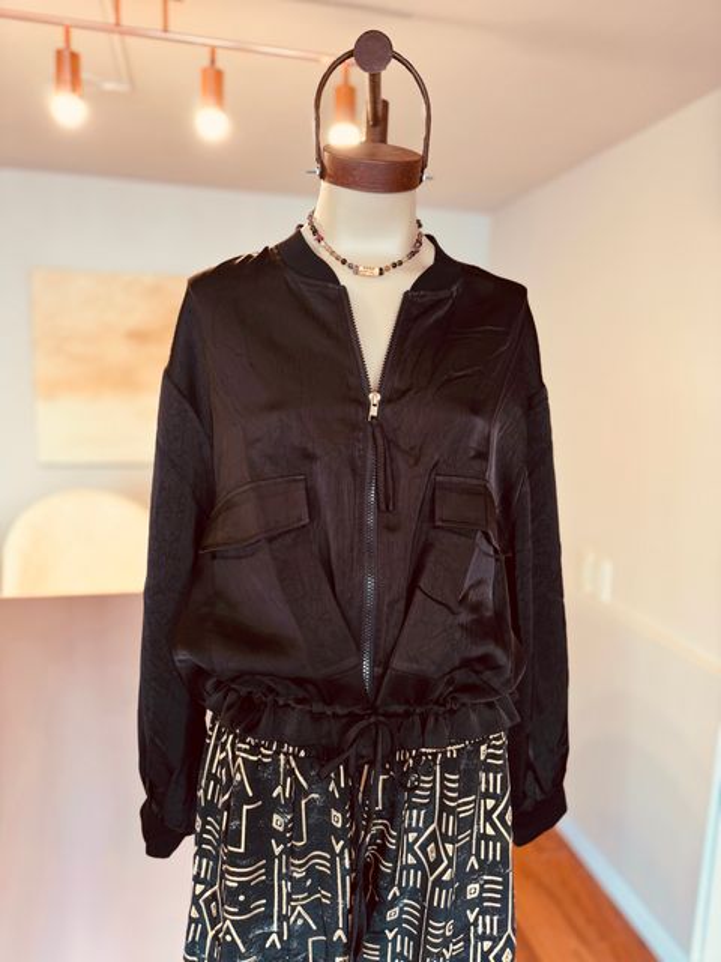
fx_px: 667
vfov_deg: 71.6
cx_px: 360
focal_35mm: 24
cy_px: 481
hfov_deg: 56.8
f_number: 1.78
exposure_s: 1/50
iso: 125
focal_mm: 6.76
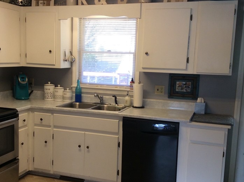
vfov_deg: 30.8
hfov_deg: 40.4
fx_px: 331
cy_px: 100
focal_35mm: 47
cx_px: 101
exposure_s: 1/40
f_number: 2.4
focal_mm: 3.3
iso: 40
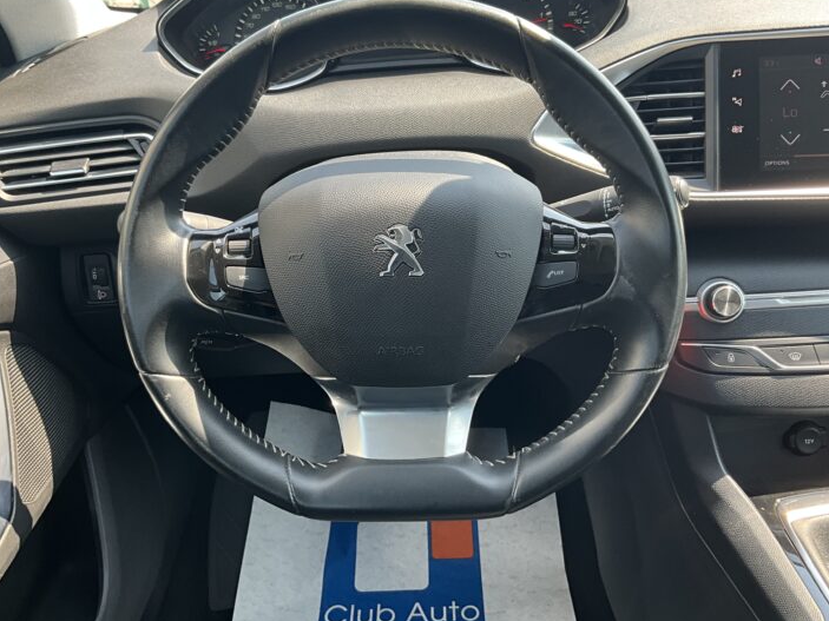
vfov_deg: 42.9
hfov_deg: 55.4
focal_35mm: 33
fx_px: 790
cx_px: 414
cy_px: 318
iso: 32
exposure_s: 1/122
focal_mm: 3
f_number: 1.8
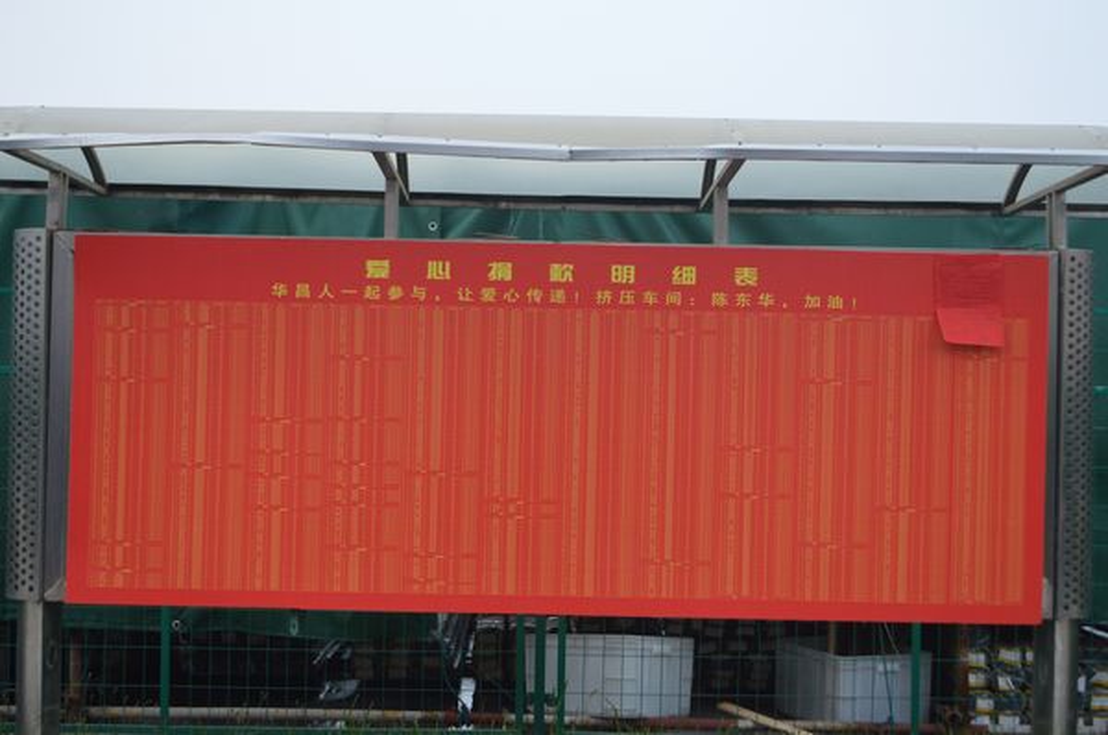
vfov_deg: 26.4
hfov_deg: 38.9
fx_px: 1567
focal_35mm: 51
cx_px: 554
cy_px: 368
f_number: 5
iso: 720
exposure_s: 1/60
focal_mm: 34
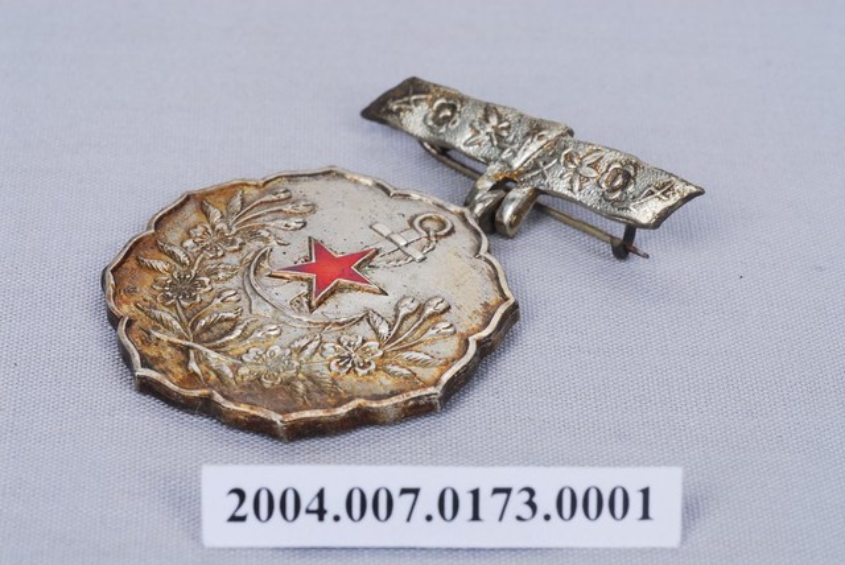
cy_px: 282
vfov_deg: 15.2
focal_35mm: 90
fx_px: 2114
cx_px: 422
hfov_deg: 22.6
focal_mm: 60
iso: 100
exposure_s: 1/100
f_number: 25
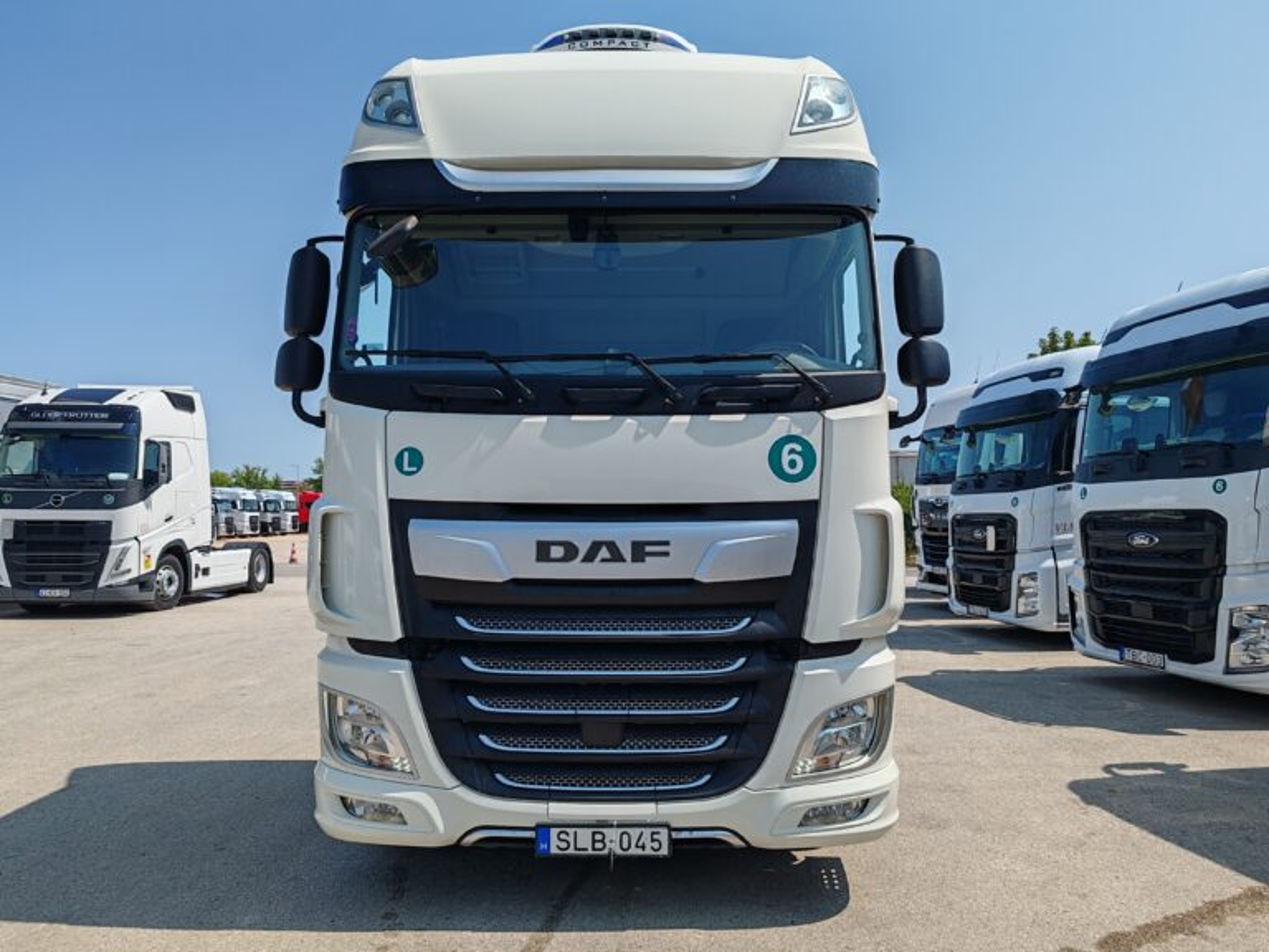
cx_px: 634
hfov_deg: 65.3
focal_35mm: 27
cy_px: 476
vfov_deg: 51.4
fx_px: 990
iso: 50
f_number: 1.9
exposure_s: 1/900
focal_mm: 6.12
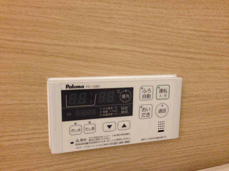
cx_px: 114
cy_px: 86
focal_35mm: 33
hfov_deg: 55.4
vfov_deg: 42.9
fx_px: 218
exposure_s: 1/20
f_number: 2.4
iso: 160
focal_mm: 4.12
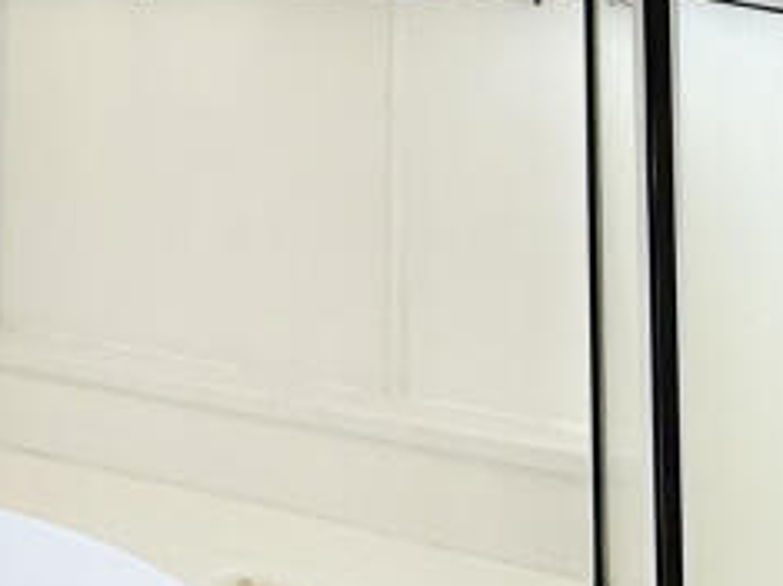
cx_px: -190
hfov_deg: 27.4
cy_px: -120
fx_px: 1379
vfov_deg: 22.2
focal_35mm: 61
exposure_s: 1/99
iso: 80
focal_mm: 2.22
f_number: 2.2
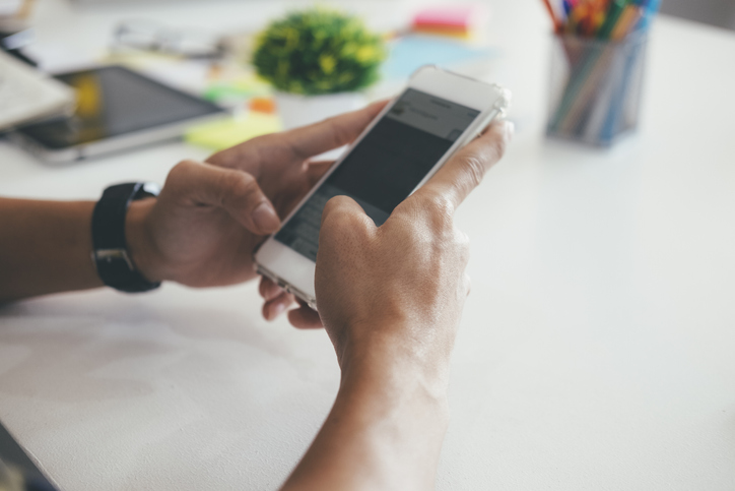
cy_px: 246
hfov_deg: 37.5
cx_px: 368
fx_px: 1082
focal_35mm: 53
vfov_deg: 25.5
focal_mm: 35
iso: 250
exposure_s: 1/200
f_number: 2
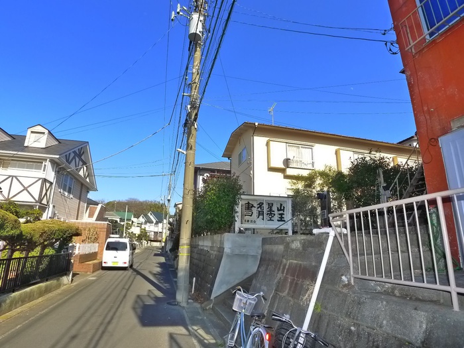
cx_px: 232
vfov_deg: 53.1
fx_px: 349
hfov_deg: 67.3
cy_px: 174
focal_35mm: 26
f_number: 4
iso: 400
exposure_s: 1/500
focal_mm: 5.5
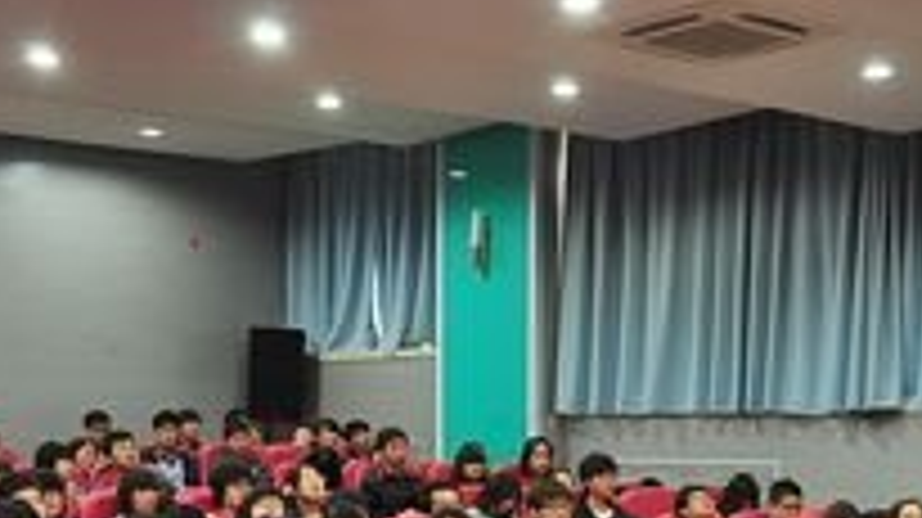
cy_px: 640
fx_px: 1961
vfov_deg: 14.5
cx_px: 666
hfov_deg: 26.2
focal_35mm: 80
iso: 200
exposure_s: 1/6
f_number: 4.8
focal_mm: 21
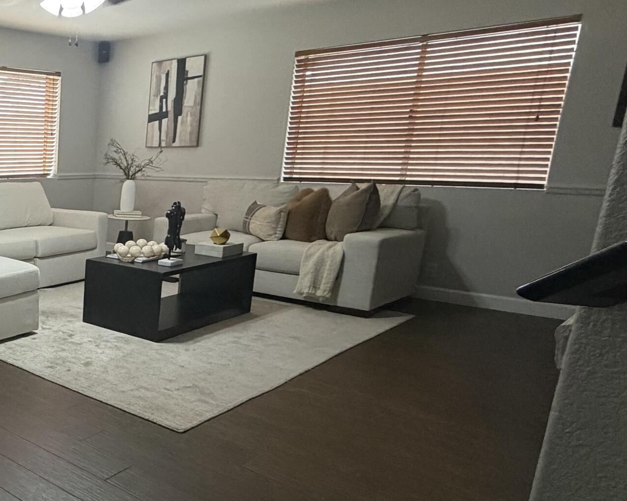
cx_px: -64
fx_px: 594
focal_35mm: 32
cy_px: 284
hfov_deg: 43.2
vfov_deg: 45.7
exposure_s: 1/60
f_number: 2.2
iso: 320
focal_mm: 2.22
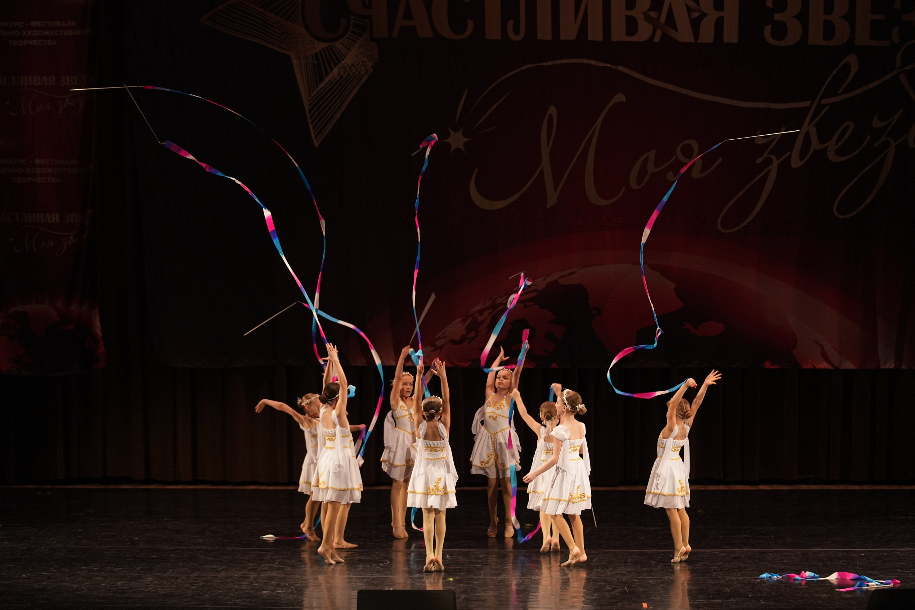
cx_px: 456
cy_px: 304
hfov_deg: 15.3
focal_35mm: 134
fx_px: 3406
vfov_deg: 10.2
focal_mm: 133
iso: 1250
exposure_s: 1/400
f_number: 2.8
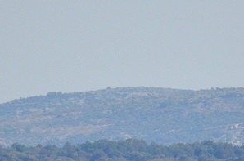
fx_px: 10187
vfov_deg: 0.9
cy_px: 211
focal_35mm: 1507
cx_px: 181
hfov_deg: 1.4
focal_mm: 300
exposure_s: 1/3200
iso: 800
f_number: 5.6
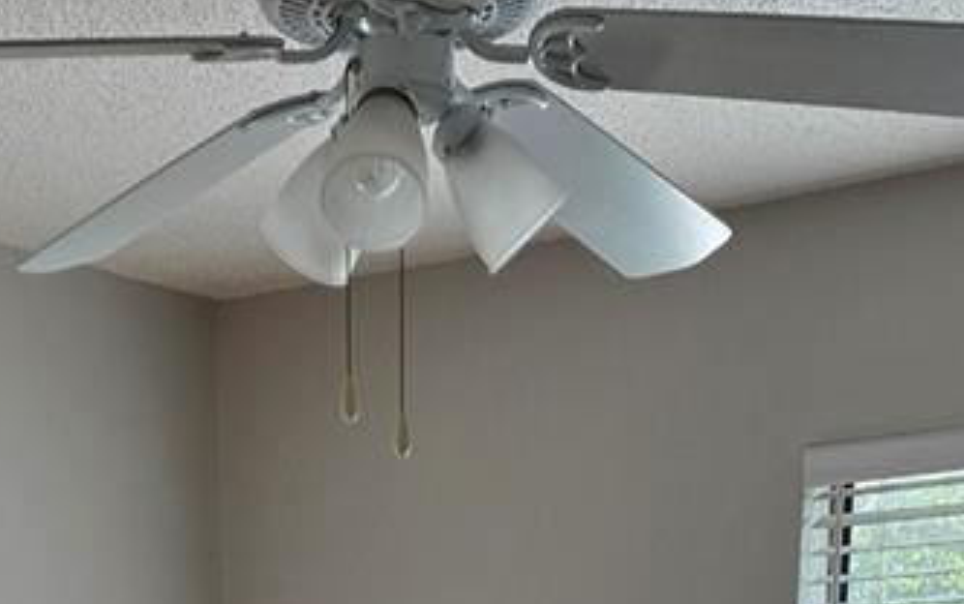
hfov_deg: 23.4
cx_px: 285
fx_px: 2314
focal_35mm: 88
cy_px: 1551
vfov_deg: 11.6
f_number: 1.7
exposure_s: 1/120
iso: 125
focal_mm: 6.25
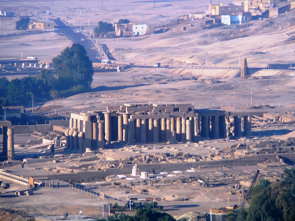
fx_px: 2983
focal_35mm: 350
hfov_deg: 5.7
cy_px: 110
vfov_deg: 4.2
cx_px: 148
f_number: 4.2
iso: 80
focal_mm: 52
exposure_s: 1/640
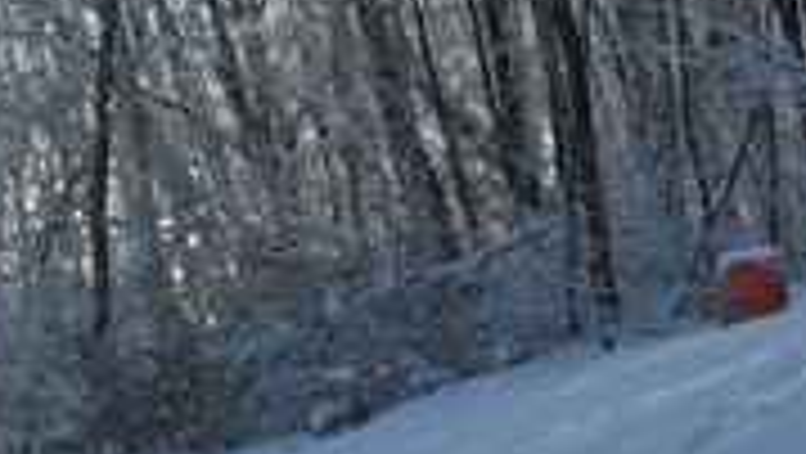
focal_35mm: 491
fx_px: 10501
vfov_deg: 2.5
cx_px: -856
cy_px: 474
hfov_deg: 4.3
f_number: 10
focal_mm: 70
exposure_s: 1/400
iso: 200
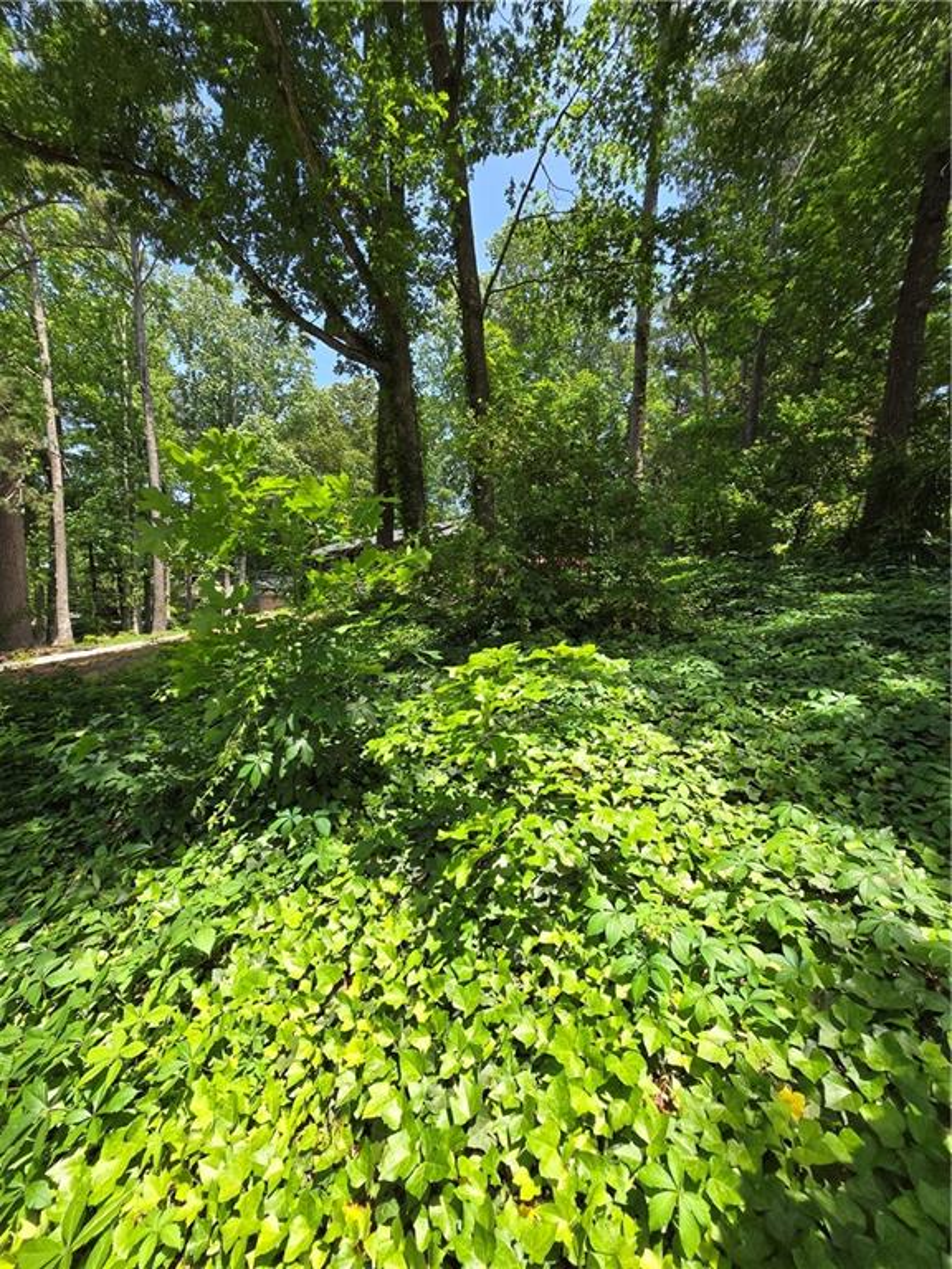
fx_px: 477
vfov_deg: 106.2
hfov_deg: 89.9
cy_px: 634
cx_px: 476
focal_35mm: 13
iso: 25
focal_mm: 1.7
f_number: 2.2
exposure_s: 1/365
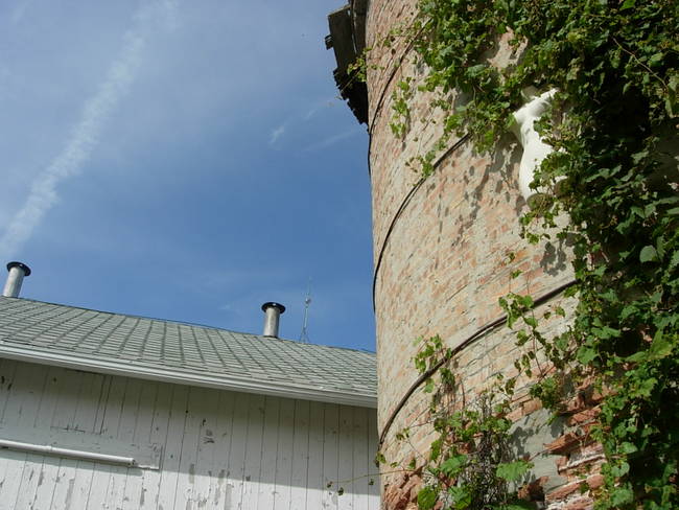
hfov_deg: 49.0
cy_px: 255
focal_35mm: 38
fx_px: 746
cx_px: 340
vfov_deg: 37.7
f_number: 4.8
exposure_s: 1/813
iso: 64
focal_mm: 7.8
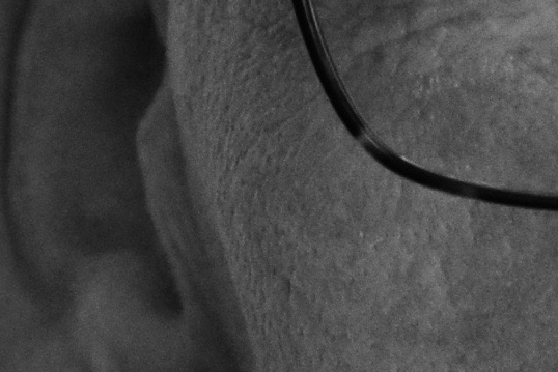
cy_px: 477
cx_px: 1151
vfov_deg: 1.1
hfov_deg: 1.6
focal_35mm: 1253
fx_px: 19425
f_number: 5.6
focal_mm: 105
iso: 560
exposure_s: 1/60
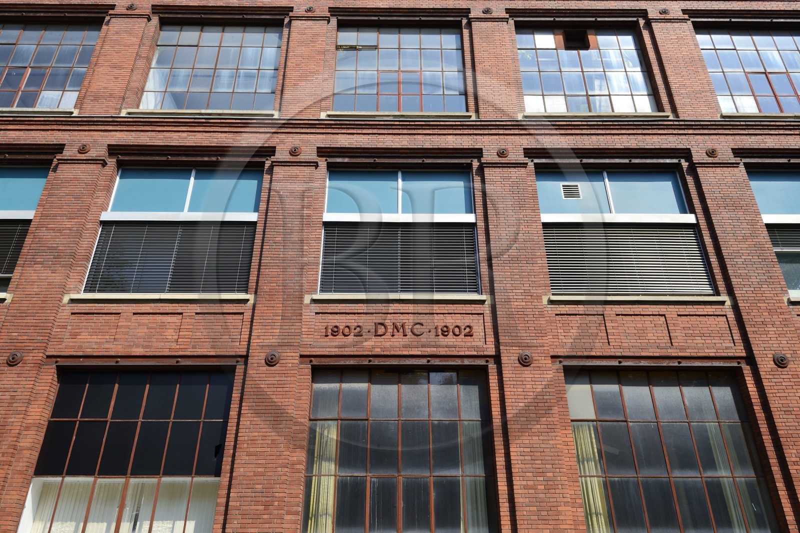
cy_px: 266
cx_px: 400
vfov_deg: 49.5
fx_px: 578
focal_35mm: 26
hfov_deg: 69.4
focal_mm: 26
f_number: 10
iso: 200
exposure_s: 1/250
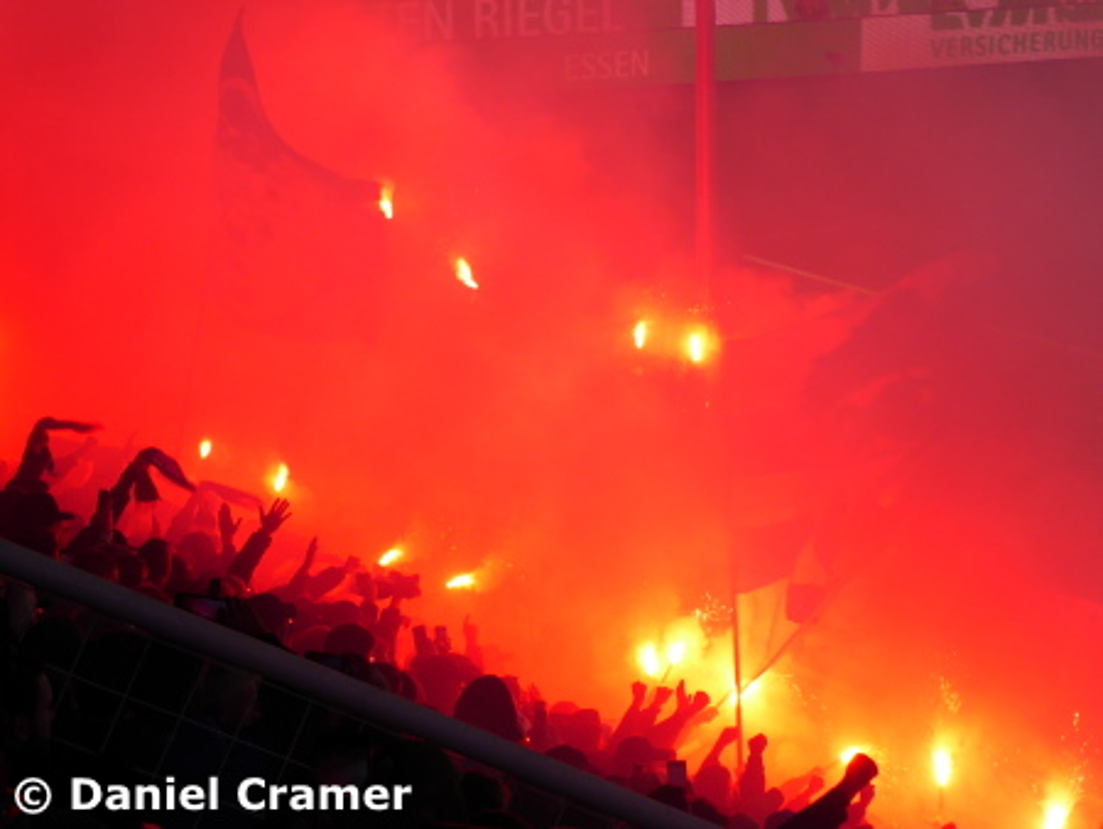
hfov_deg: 11.5
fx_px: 5484
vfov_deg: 8.6
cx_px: 552
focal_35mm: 172
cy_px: 414
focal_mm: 30.9
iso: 100
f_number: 5.6
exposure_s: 1/80
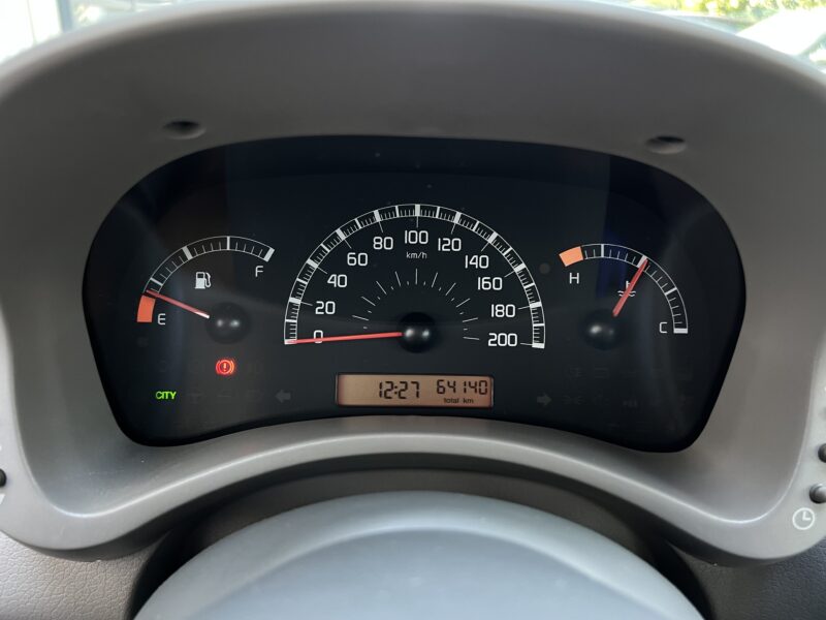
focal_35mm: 26
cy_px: 310
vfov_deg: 53.1
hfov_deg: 67.3
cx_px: 413
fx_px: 620
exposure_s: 1/60
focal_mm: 5.7
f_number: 1.5
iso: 125
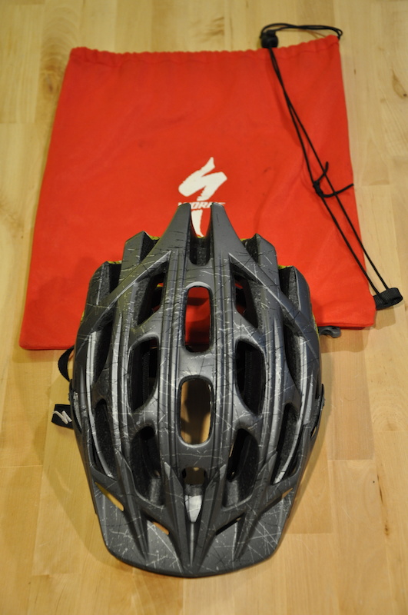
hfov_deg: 17.4
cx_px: 204
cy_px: 308
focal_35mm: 78
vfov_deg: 26.0
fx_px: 1330
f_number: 5
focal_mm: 52
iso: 800
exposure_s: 1/10
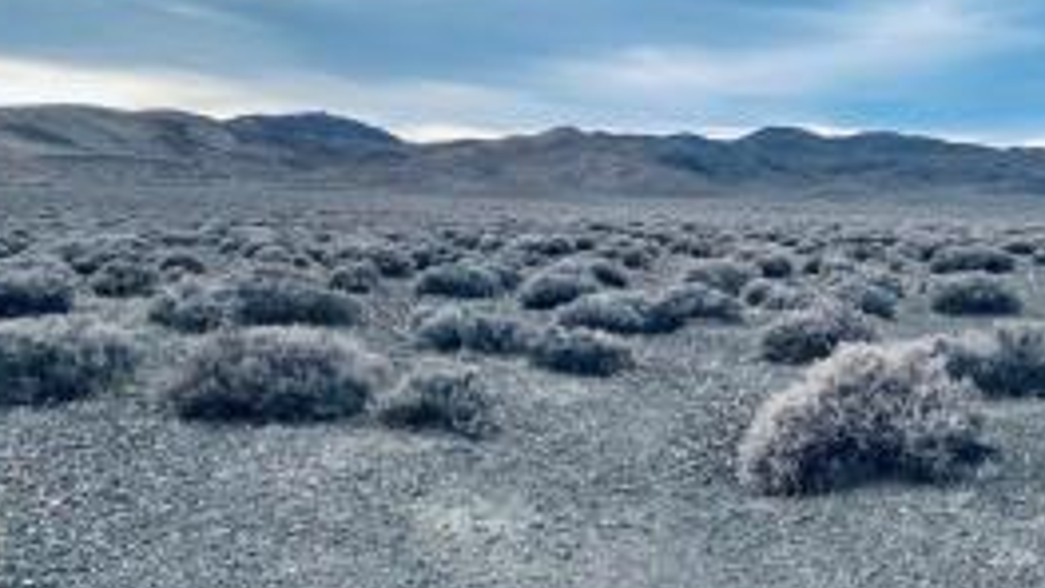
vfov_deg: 27.7
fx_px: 1192
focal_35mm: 43
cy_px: 290
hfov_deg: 46.2
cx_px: 737
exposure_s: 1/981
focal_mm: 4.25
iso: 32
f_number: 1.8
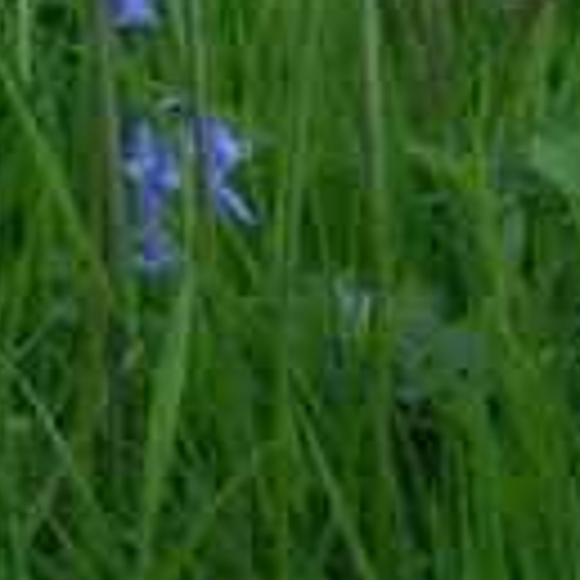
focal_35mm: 256
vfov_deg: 6.6
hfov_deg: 6.7
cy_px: -540
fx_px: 4853
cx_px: -324
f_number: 5
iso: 160
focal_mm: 26
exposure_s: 1/100
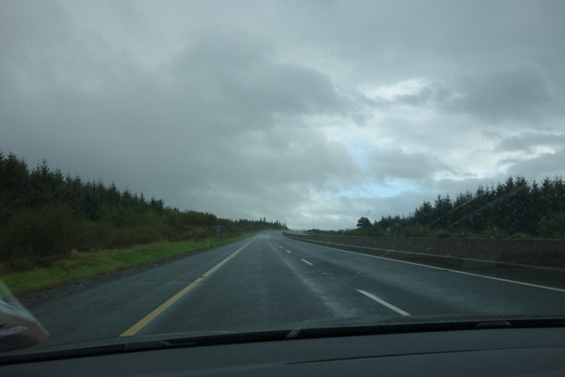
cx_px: 282
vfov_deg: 46.4
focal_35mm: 28
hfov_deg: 65.5
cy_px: 188
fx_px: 439
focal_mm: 10.4
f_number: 5.6
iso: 125
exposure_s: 1/320
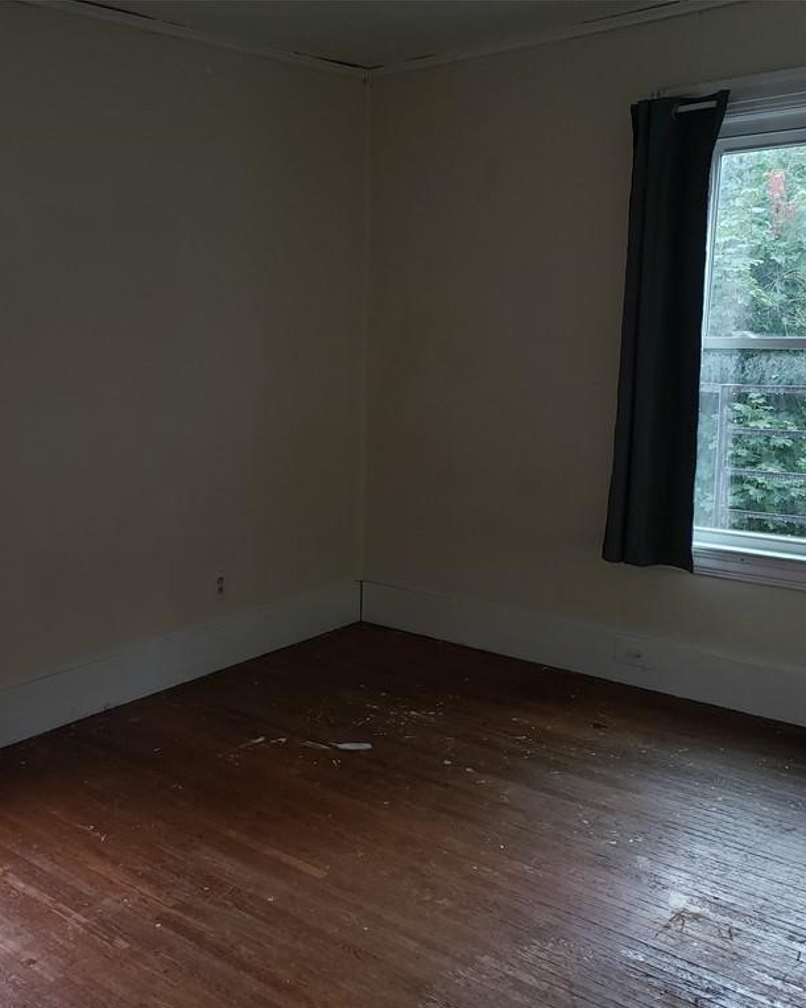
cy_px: 505
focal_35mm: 34
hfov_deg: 42.3
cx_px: 226
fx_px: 1014
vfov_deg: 52.8
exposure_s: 1/50
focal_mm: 4.3
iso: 160
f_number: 2.4
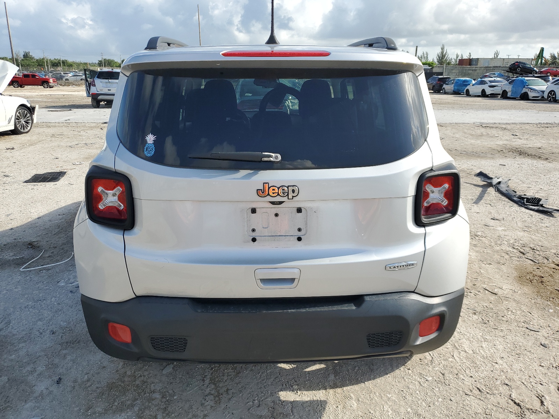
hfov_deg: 67.3
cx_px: 280
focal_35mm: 26
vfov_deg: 53.1
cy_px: 210
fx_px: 420
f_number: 1.5
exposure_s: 1/2000
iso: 50
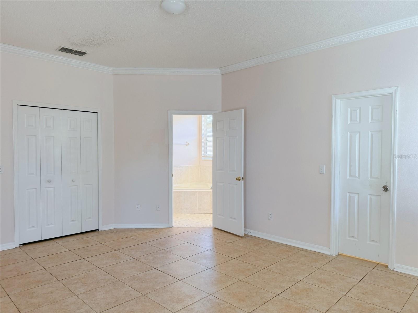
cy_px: 156
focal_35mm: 24
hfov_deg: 71.6
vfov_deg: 56.8
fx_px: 290
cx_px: 209
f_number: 1.78
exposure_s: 1/120
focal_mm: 6.76
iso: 160
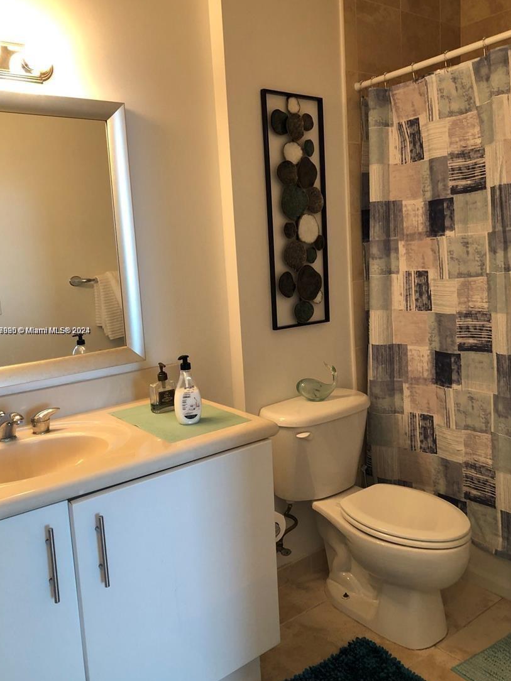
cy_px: 331
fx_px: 610
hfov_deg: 45.4
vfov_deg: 58.3
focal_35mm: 31
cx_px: 258
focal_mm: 3.99
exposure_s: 1/15
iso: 40
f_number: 1.8
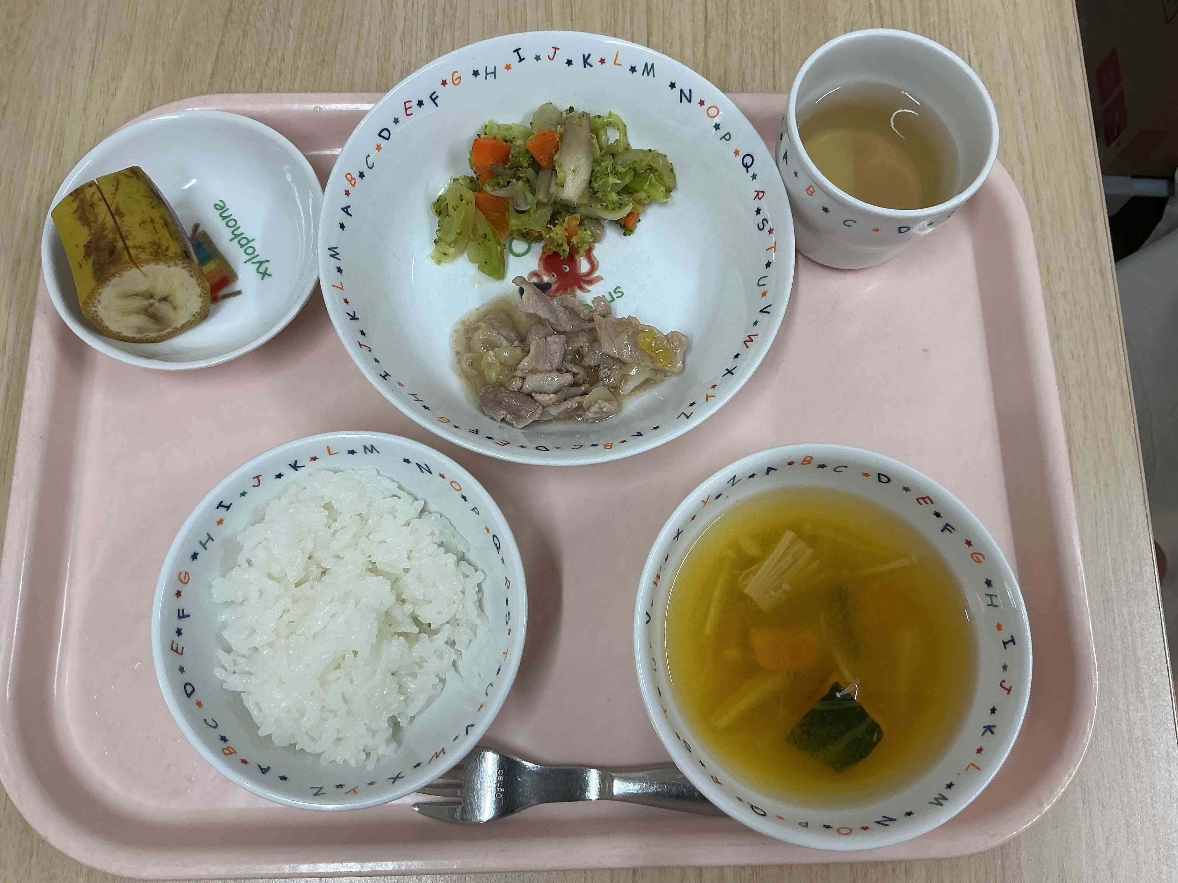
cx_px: 589
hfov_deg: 61.7
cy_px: 442
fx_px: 987
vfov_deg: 48.2
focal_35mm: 29
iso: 40
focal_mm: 3
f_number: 1.8
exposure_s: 1/120
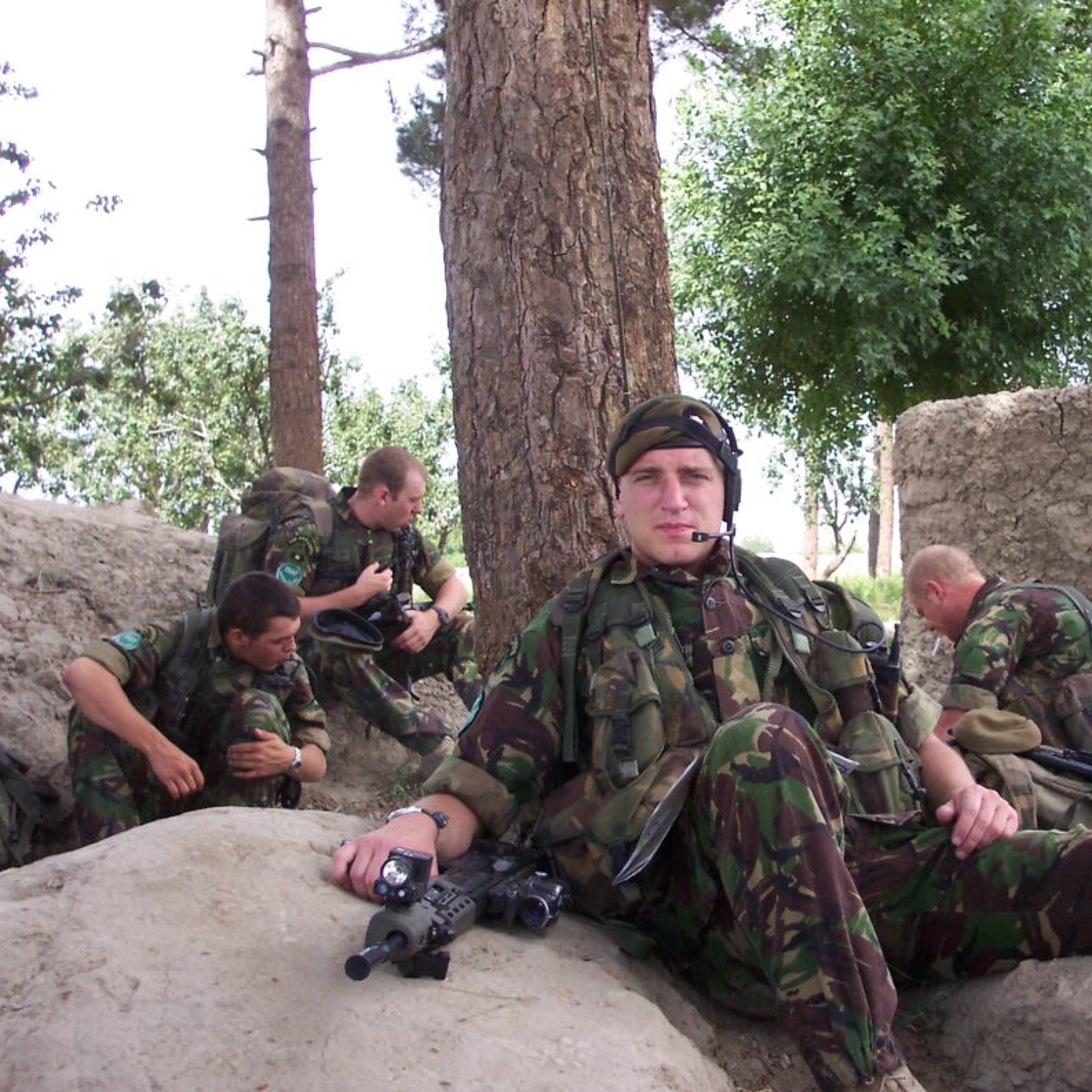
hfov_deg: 37.1
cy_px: 547
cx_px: 748
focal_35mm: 45
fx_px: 1606
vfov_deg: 37.6
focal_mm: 7.5
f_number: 2.8
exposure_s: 1/500
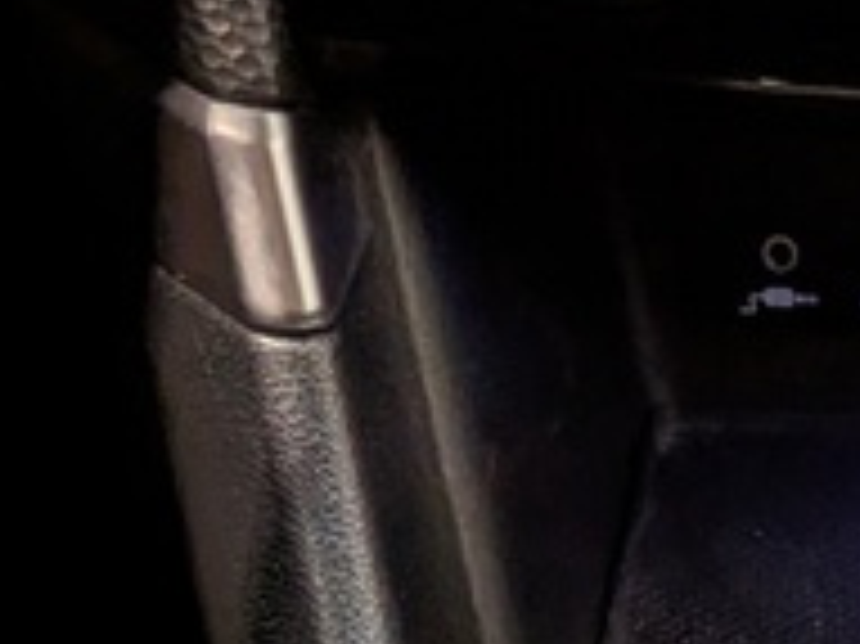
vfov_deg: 10.1
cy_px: 1531
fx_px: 3203
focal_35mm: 129
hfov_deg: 14.7
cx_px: 1094
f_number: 1.7
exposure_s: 1/116
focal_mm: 4.53
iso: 26
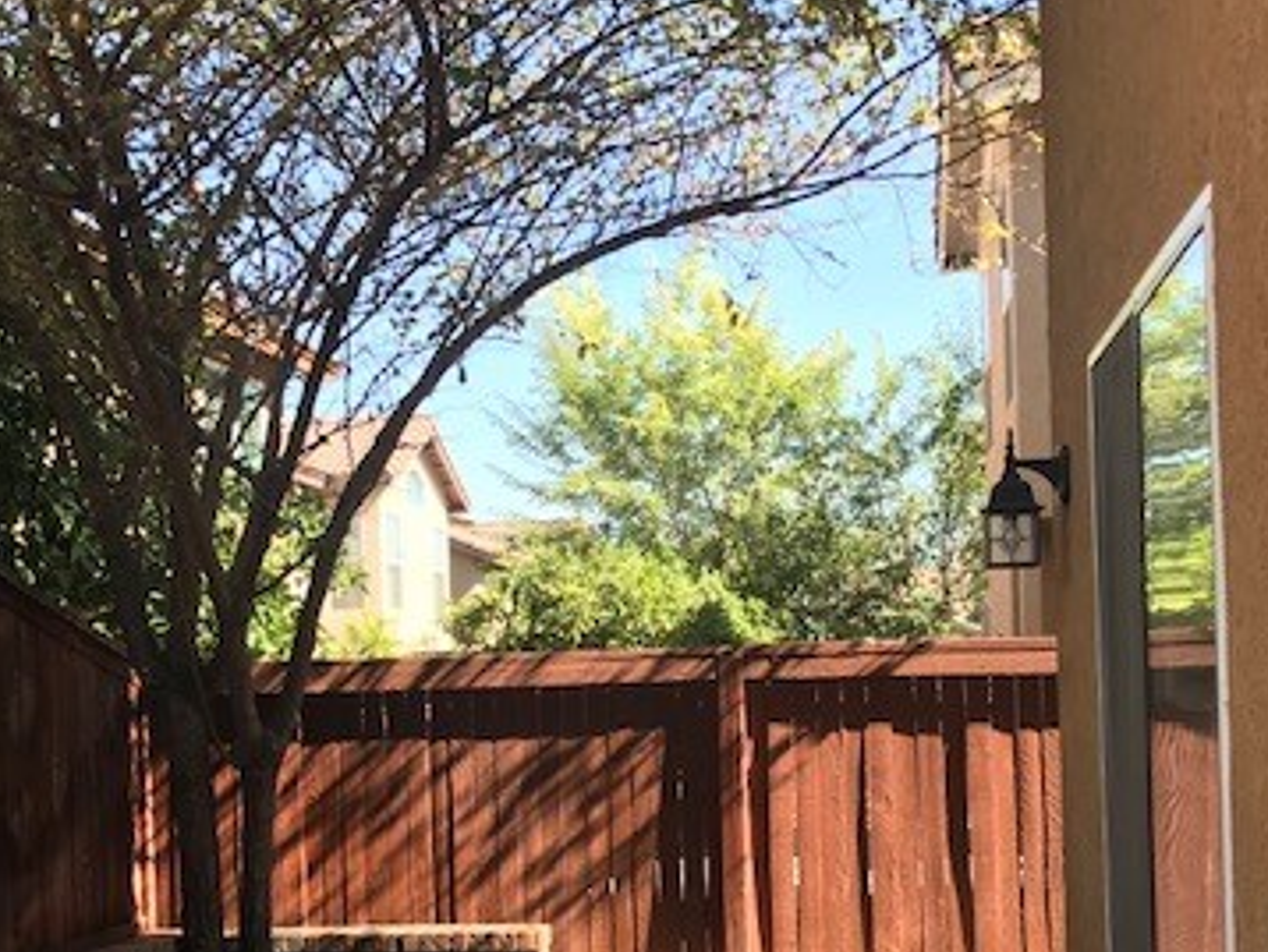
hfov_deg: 38.0
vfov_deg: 28.7
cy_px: 726
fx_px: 1833
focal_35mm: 50
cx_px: 496
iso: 20
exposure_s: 1/377
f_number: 1.8
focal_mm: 3.99
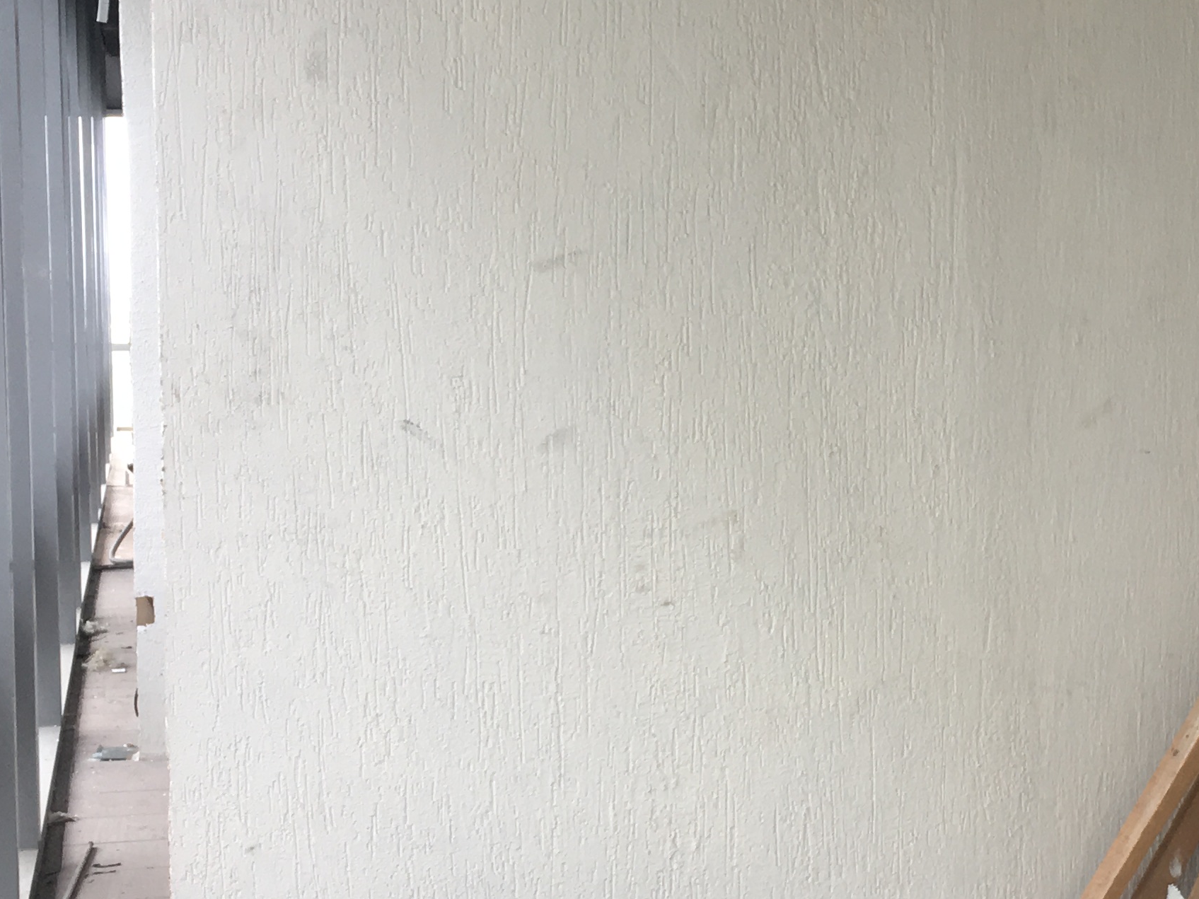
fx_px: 2390
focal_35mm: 69
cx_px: 982
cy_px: 509
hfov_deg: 27.5
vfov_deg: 21.3
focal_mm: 4.15
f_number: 2.2
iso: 32
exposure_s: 1/30
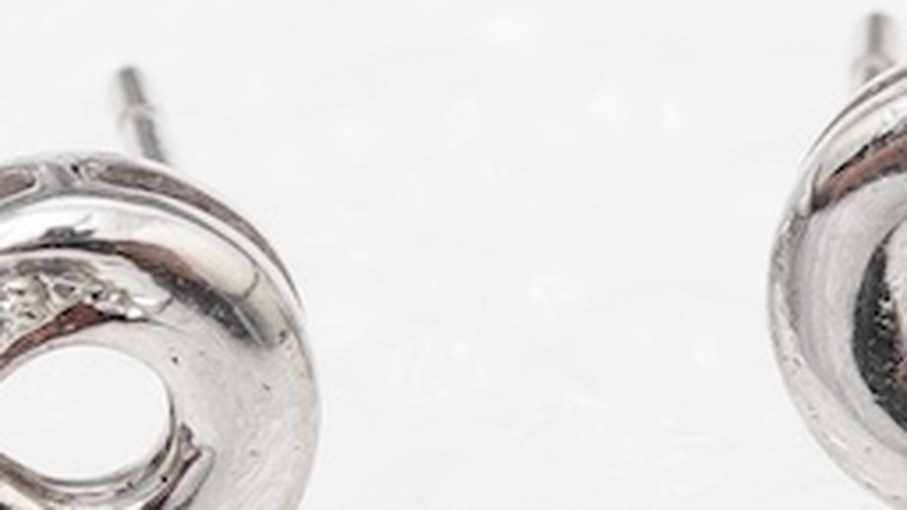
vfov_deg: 3.9
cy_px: 271
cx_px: 608
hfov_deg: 6.9
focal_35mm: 311
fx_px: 7480
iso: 400
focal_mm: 30
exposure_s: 1/125
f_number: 16
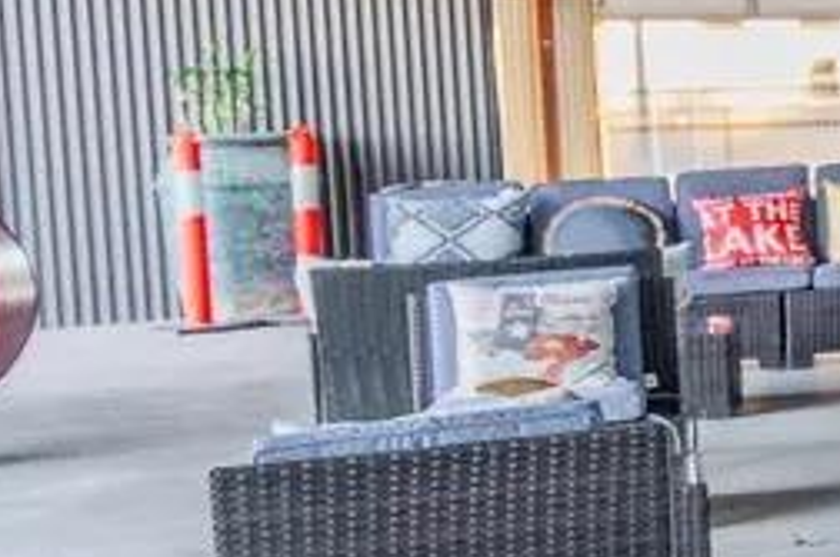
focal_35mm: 89
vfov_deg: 15.2
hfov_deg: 12.0
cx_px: 2438
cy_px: 133
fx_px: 2073
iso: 500
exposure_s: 1/160
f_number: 4
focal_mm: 14
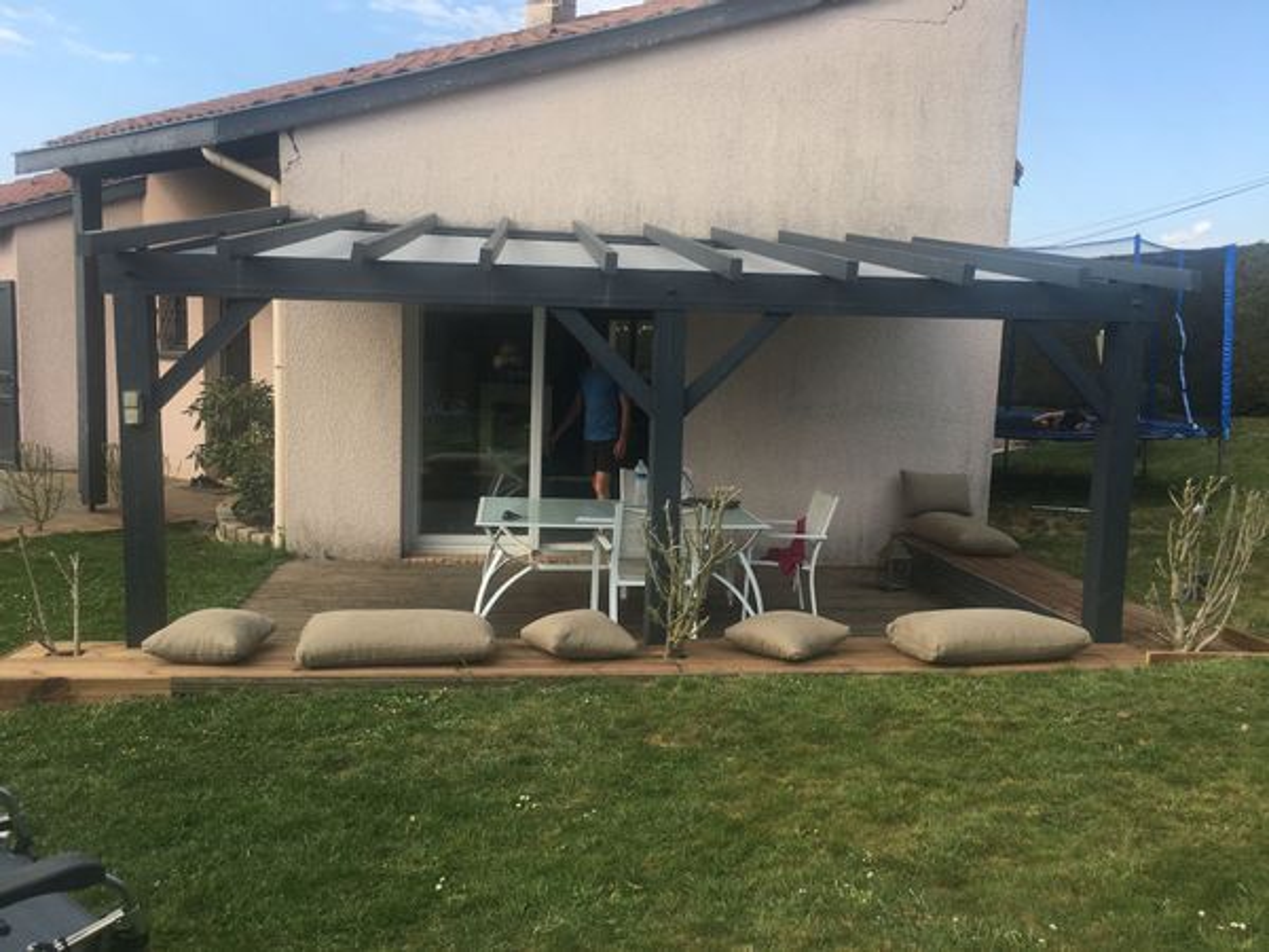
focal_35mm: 29
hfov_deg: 61.7
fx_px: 1063
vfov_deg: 48.2
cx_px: 634
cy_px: 476
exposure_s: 1/693
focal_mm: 4.15
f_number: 2.2
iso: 25
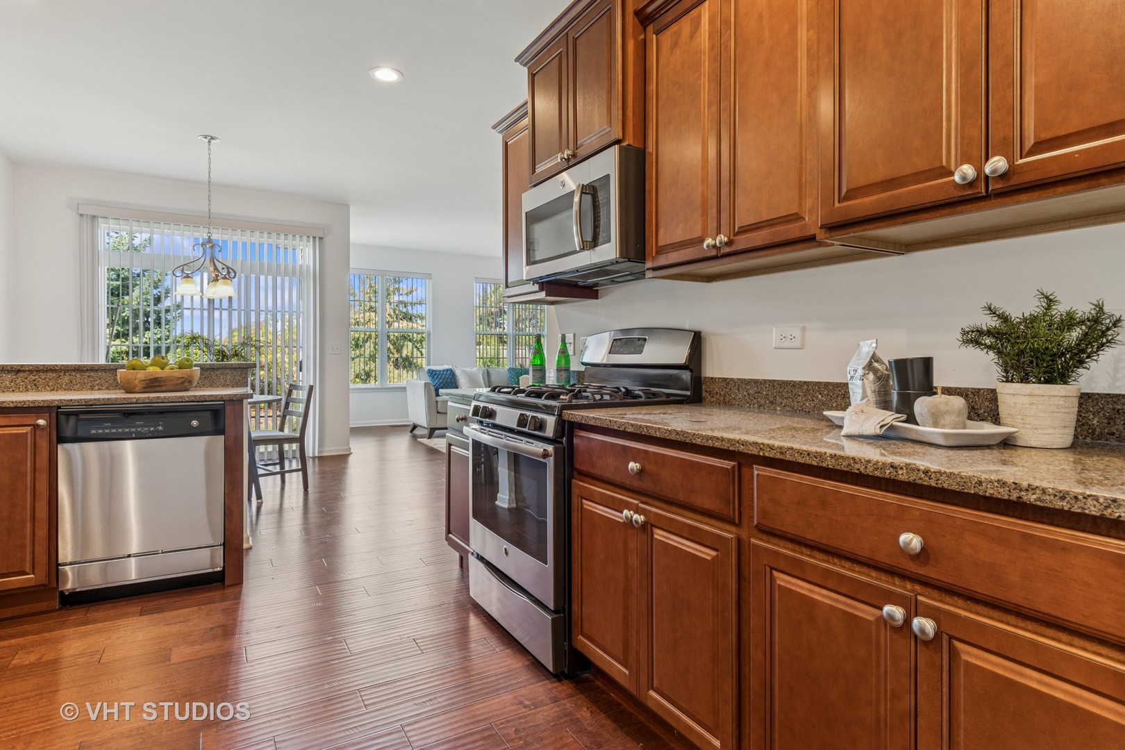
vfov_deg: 67.4
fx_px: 562
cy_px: 375
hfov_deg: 90.0
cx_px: 562
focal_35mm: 18
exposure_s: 1/6
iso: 250
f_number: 8
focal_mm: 12
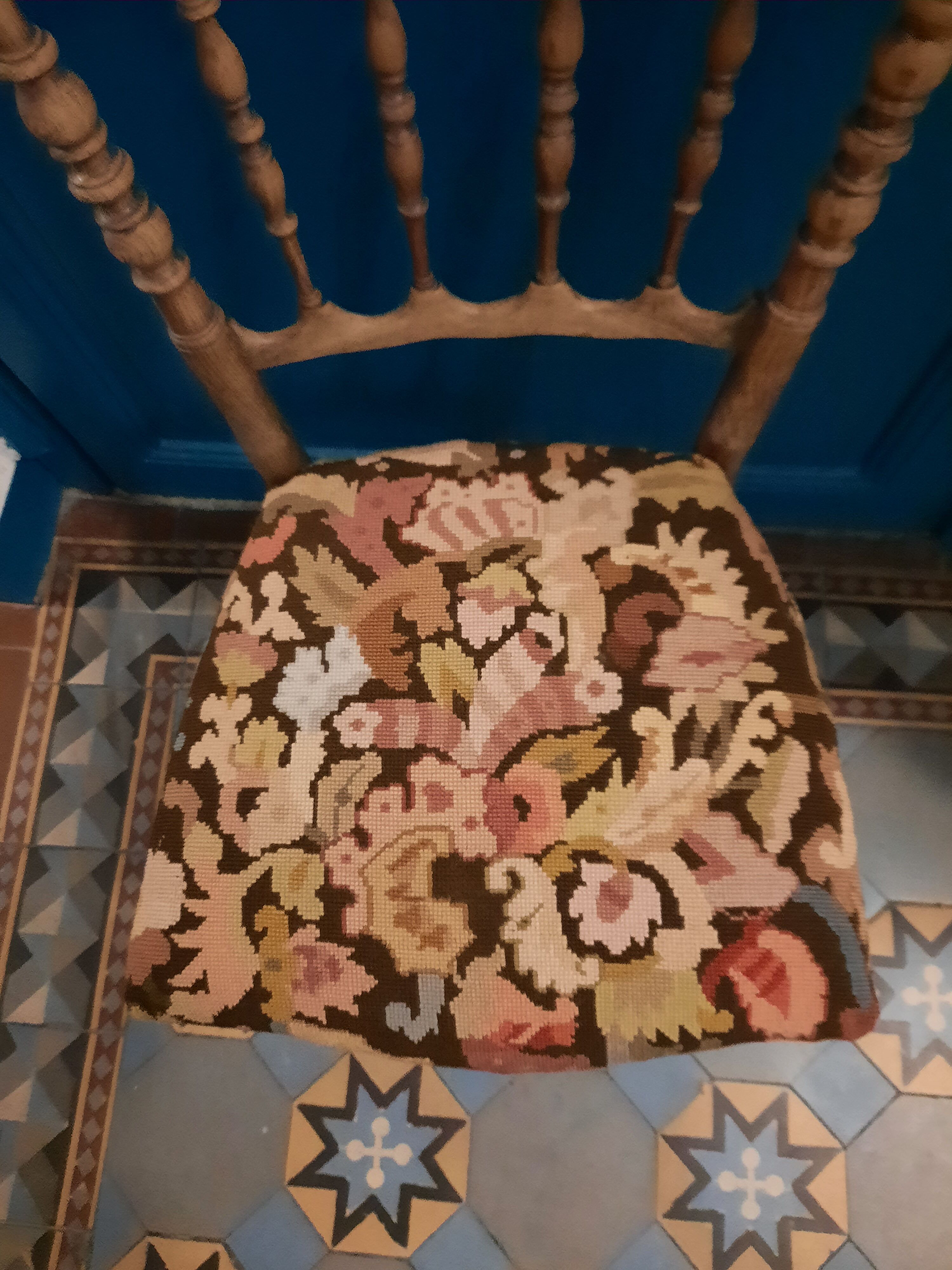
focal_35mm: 25
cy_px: 635
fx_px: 917
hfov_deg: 54.9
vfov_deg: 69.4
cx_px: 476
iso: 1250
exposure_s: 1/17
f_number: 2
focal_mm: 4.6
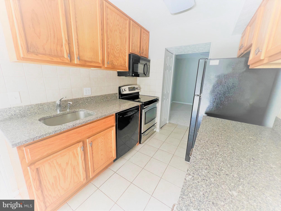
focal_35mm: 13
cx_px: 140
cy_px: 106
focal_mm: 1.57
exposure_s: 1/99
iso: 200
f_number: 1.8
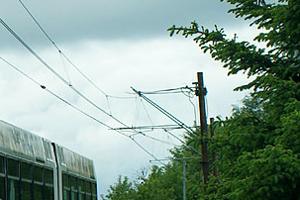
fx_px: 1692
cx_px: -100
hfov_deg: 9.9
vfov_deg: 6.7
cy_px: 192
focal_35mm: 203
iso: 200
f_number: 7.1
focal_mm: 40
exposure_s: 1/500
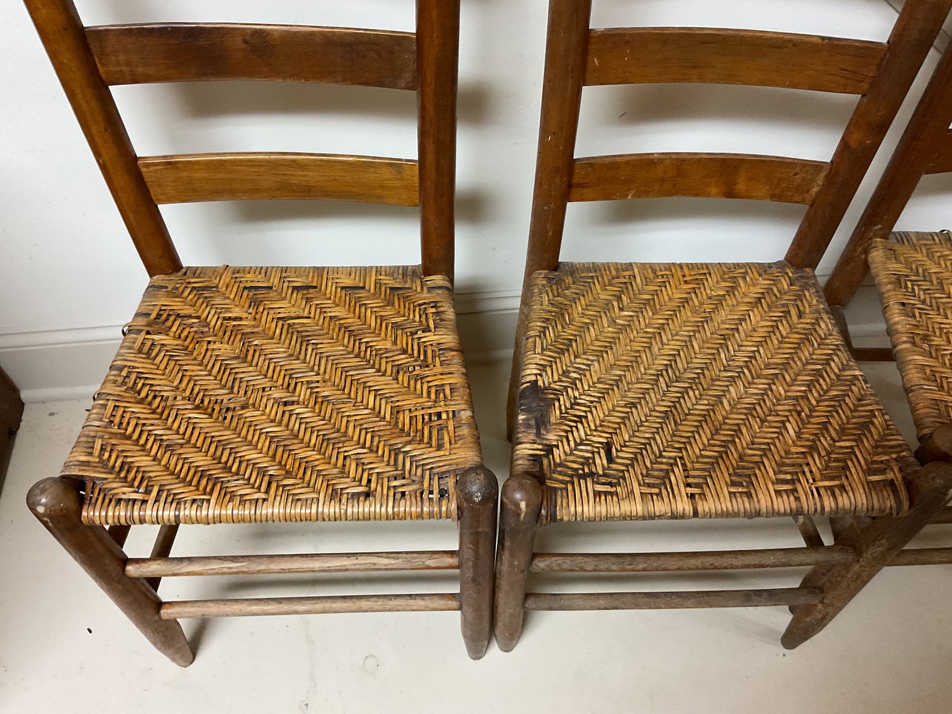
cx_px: 476
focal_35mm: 29
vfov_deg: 48.2
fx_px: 798
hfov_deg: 61.7
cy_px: 357
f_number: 1.8
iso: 200
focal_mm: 3
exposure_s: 1/60
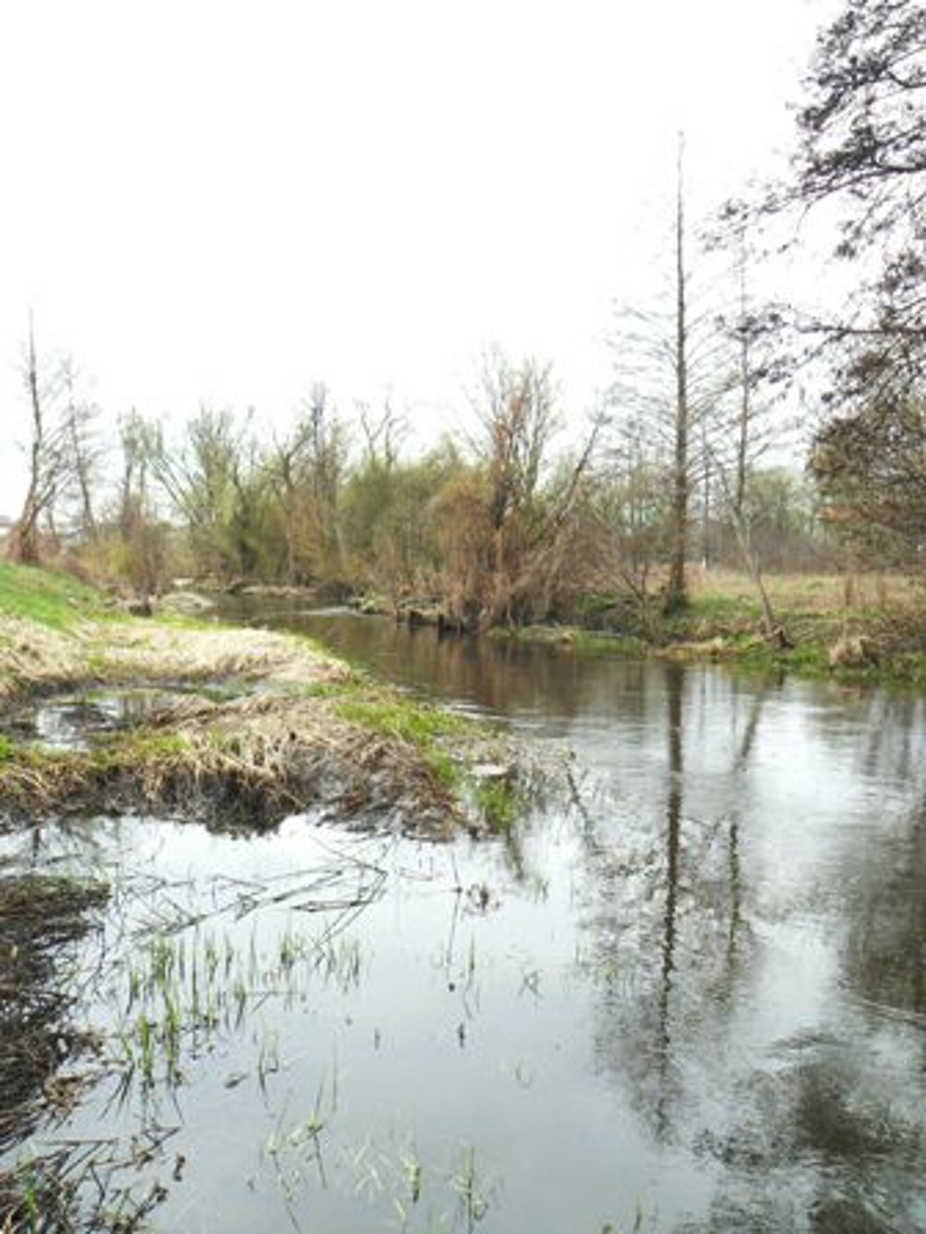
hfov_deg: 39.7
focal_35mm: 36
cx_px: 463
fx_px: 1284
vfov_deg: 51.4
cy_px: 617
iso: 100
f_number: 4.5
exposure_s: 1/100
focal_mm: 6
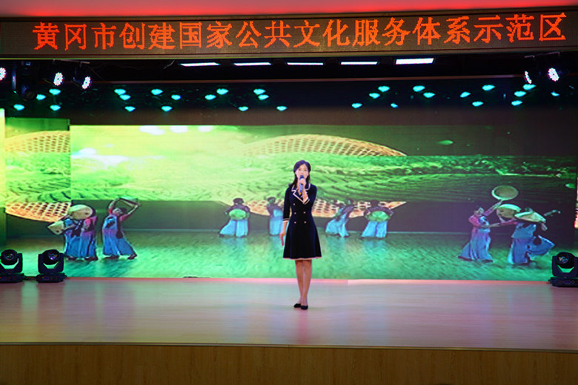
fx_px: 770
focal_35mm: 48
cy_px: 192
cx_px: 289
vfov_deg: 28.0
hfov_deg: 41.1
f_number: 5.6
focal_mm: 48
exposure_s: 1/80
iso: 320
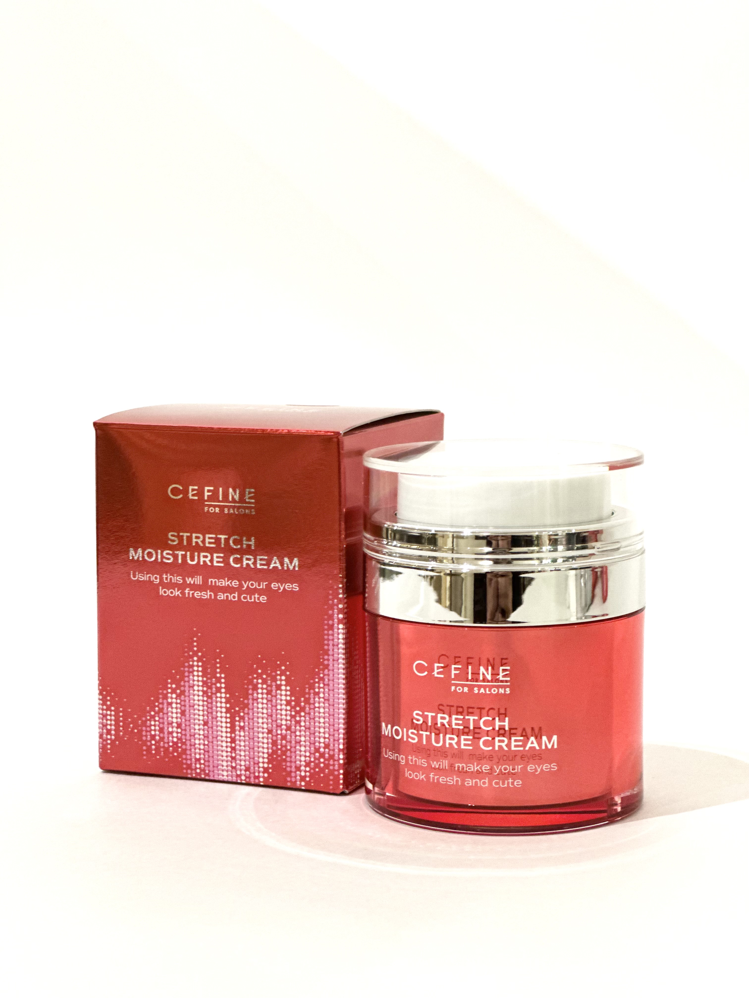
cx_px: 374
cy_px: 499
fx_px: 2221
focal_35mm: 77
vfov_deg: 25.3
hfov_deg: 19.1
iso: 400
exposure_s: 1/25
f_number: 2.8
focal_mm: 9
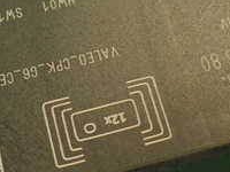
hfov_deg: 21.8
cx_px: 105
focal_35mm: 90
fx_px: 598
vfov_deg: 16.3
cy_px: 45
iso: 320
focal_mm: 5.4
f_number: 2.3
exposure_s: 1/30
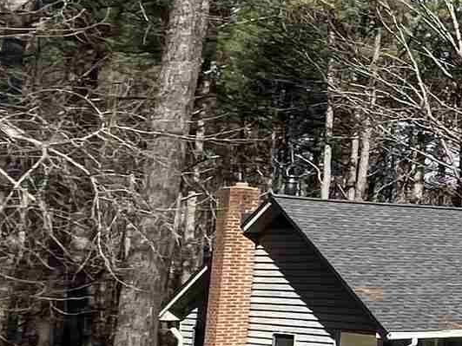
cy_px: 190
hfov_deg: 12.8
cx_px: 1272
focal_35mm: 75
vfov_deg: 19.6
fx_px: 1001
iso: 32
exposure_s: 1/786
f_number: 1.8
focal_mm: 1.57
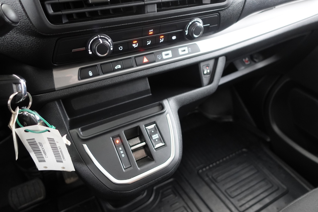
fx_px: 212
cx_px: 159
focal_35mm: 24
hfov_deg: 73.7
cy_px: 106
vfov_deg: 53.1
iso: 1000
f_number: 1.8
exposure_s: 1/8
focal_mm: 9.4
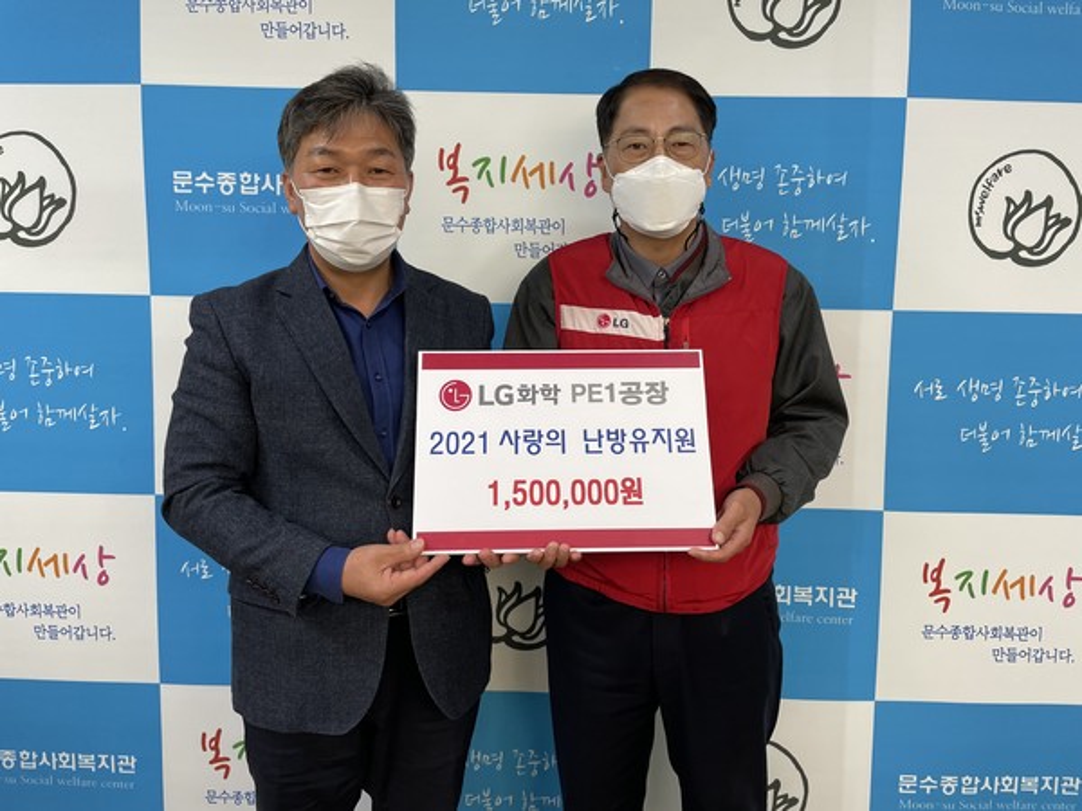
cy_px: 406
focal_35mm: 26
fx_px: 813
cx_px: 541
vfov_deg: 53.1
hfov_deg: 67.3
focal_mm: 4.2
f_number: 1.6
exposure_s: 1/120
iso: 100
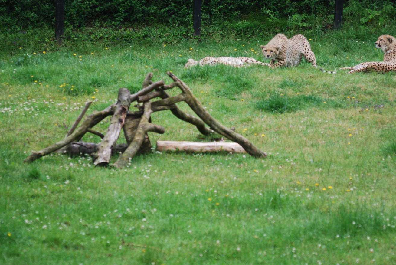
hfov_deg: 8.3
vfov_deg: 5.6
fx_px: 2727
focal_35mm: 248
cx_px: 193
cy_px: 154
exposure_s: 1/250
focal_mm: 135
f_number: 4.5
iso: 200
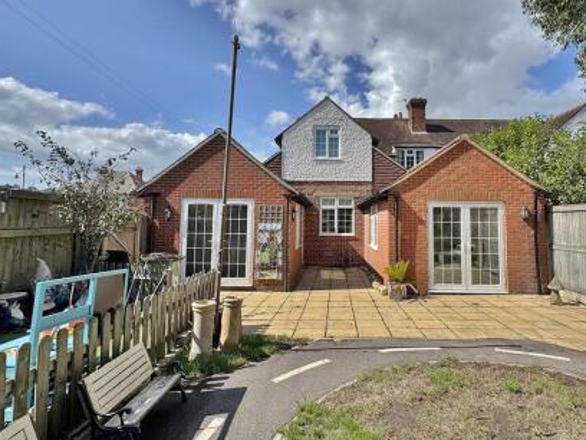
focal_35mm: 20
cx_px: 330
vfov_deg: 65.8
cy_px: 196
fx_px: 339
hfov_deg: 81.4
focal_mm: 2.22
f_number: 2.2
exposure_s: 1/2208
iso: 50
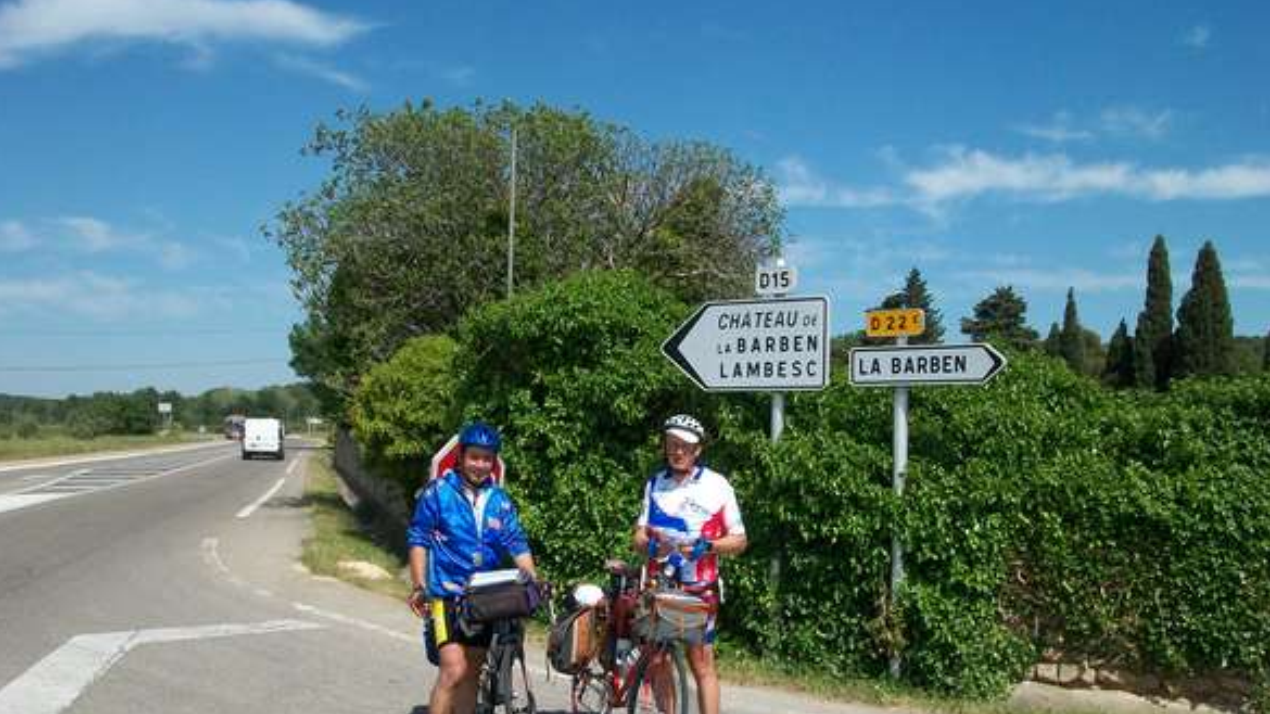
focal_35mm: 38
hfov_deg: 52.8
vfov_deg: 31.1
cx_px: 640
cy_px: 445
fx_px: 1280
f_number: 5.5
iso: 80
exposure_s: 1/500
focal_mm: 5.7
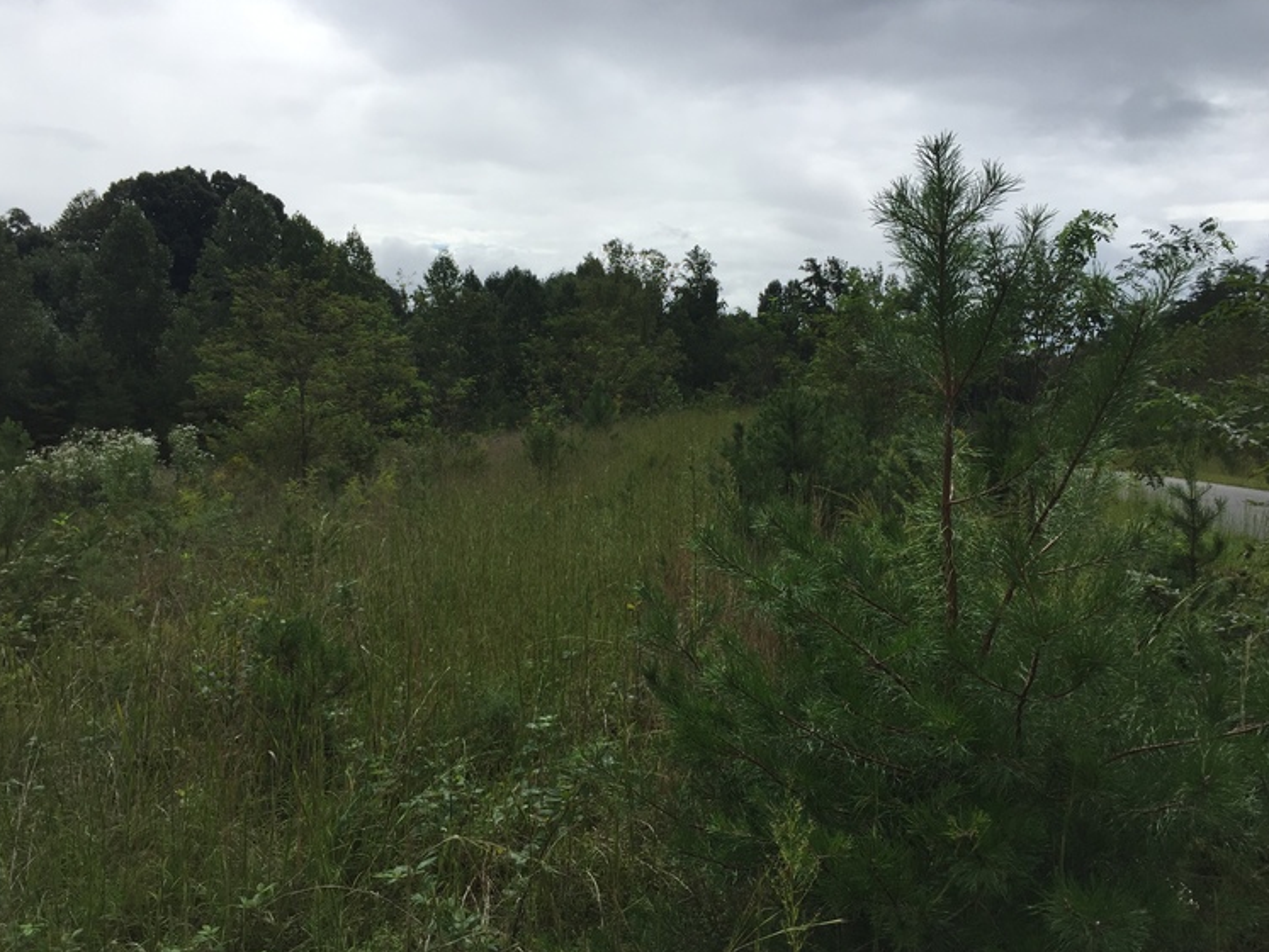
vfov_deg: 46.8
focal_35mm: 30
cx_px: 628
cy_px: 480
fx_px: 1100
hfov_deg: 59.9
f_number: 2.2
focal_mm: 4.15
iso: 32
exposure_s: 1/2475
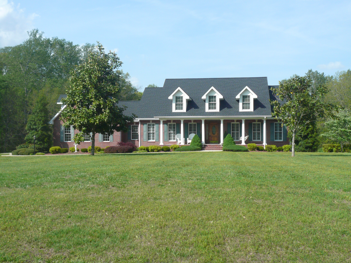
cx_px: 176
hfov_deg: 41.2
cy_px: 132
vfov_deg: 31.5
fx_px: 466
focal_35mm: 46
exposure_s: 1/125
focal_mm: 7.5
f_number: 10
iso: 100
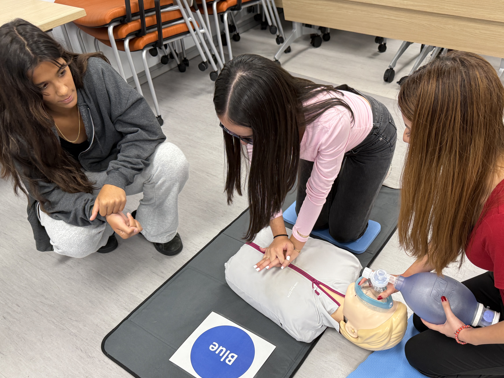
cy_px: 219
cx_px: 290
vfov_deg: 46.6
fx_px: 437
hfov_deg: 59.7
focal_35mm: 30
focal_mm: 6.76
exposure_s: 1/60
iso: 160
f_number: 1.78
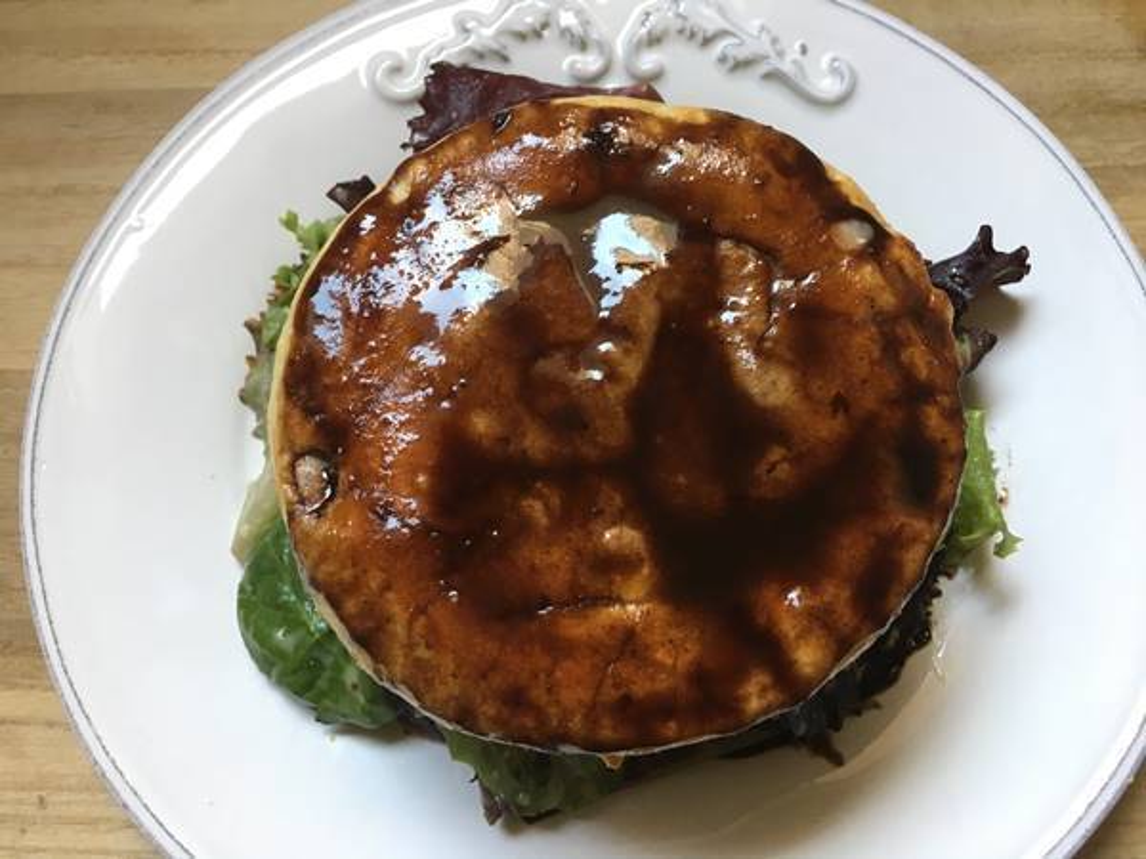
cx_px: 573
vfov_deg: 48.2
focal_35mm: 29
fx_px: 960
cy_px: 430
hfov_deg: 61.7
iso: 100
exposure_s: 1/33
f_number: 2.2
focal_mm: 4.15
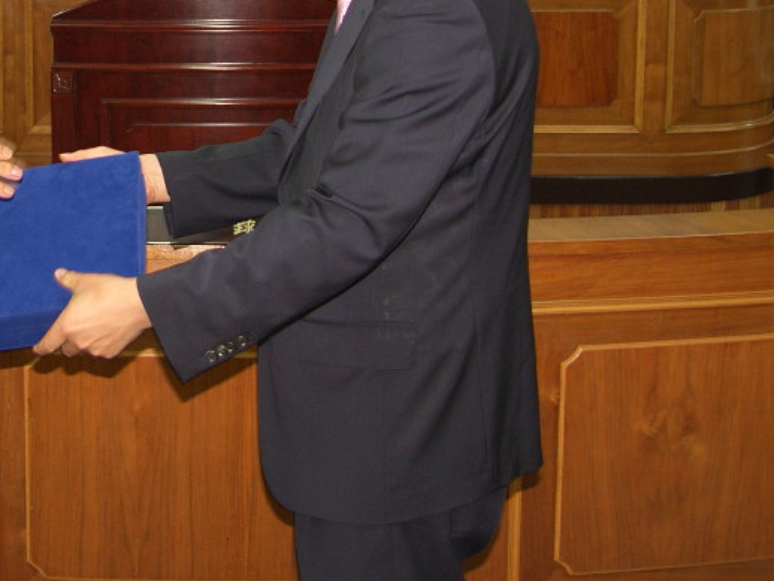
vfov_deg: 18.5
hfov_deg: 24.0
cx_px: 84
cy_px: 112
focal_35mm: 79
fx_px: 1767
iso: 100
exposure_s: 1/40
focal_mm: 10.3
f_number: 2.5
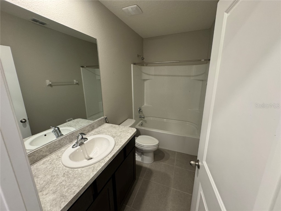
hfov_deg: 102.1
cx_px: 140
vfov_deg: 85.7
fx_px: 114
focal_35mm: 14
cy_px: 106
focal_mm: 2.22
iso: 250
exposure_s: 1/60
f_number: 2.2
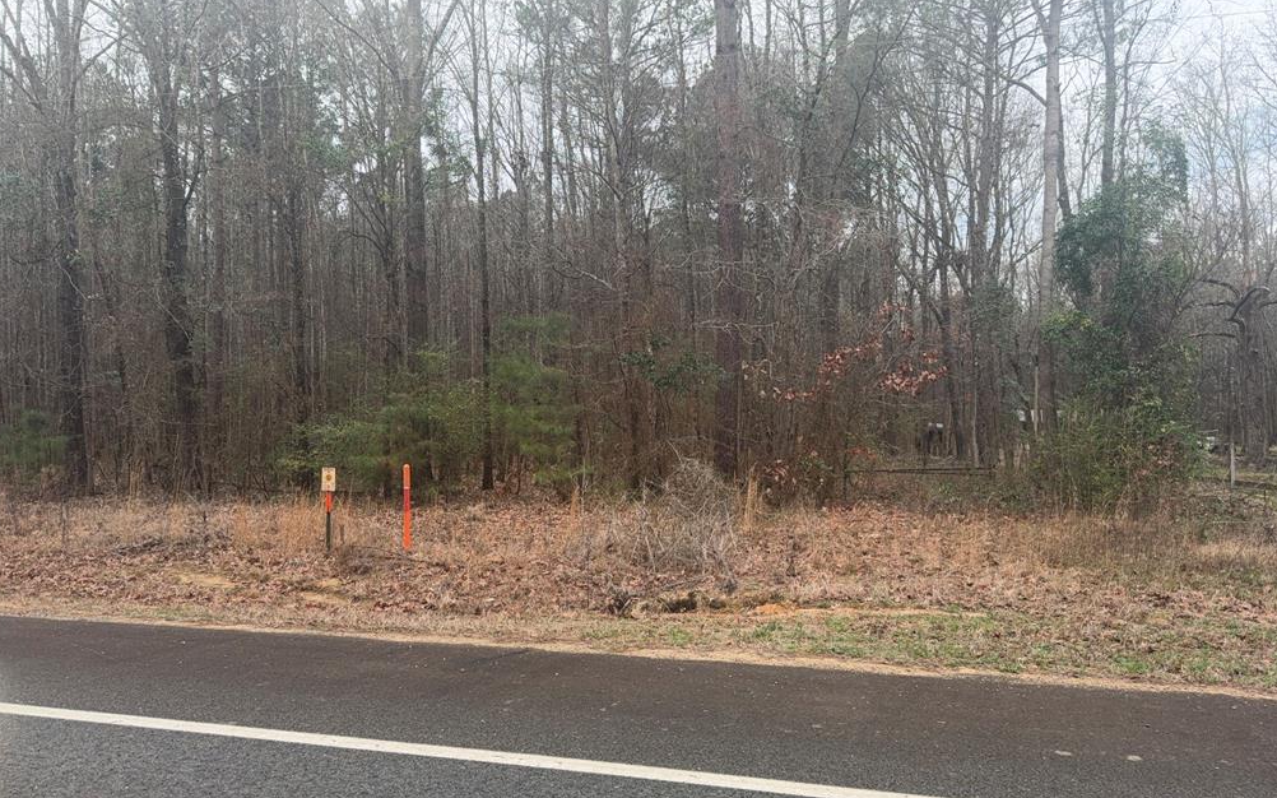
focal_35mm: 26
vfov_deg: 47.5
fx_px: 905
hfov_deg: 70.4
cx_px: 632
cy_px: 454
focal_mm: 6.76
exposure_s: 1/735
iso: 80
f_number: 1.78
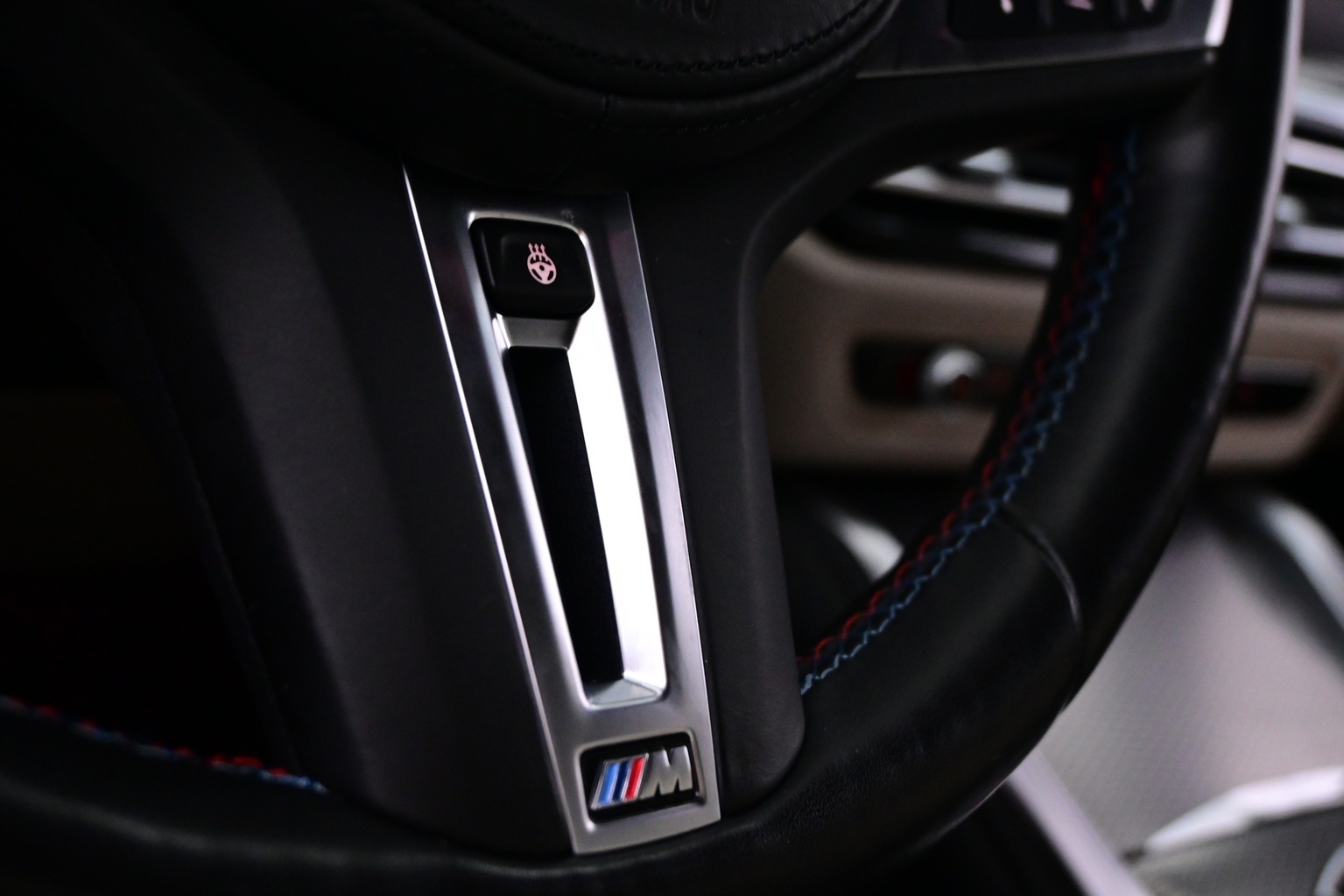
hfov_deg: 49.8
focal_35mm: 39
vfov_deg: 34.4
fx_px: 1448
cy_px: 459
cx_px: 672
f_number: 4.2
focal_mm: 24.5
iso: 2800
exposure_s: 1/40
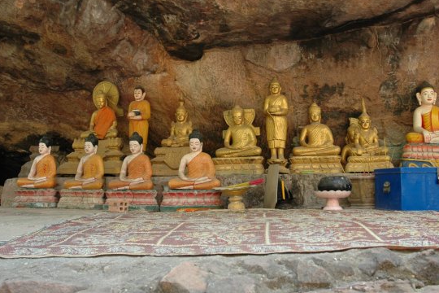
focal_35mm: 44
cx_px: 248
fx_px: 537
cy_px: 112
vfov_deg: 30.4
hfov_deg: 44.4
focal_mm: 22
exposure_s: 1/60
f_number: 4
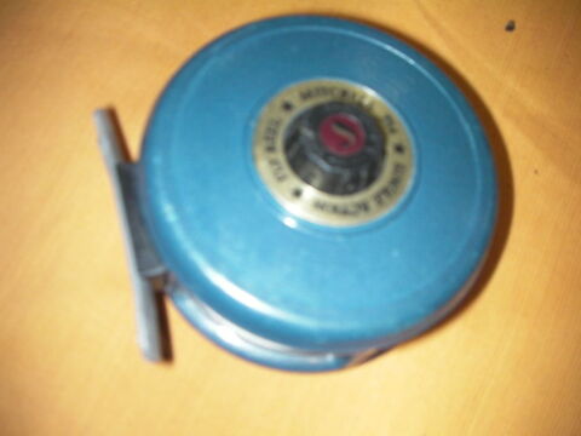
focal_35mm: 38
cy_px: 218
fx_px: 638
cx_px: 290
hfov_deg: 49.0
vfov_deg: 37.7
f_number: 3.5
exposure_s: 1/30
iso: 200
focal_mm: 6.3
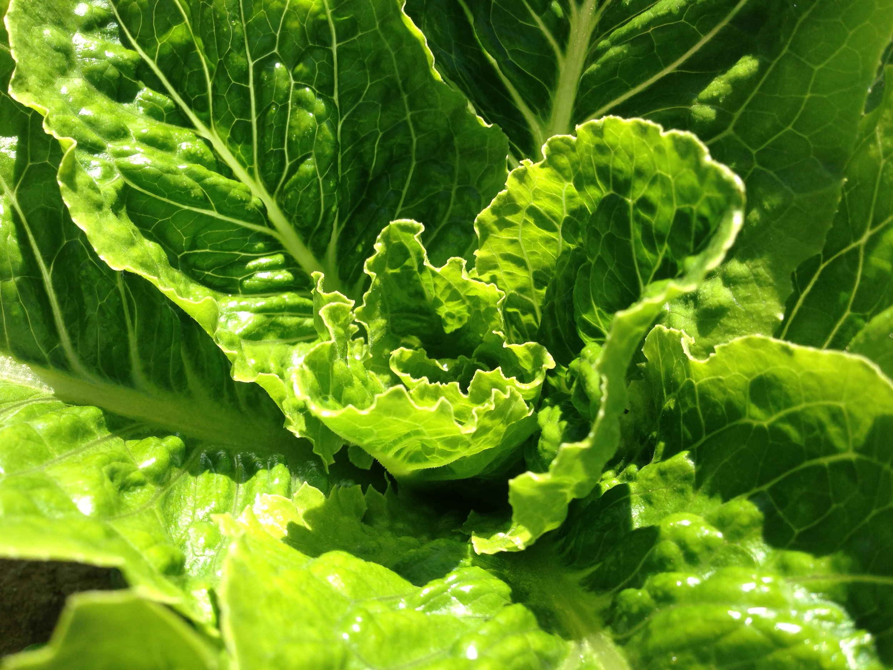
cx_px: 446
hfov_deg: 55.4
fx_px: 851
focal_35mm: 33
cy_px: 335
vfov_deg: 42.9
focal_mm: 4.13
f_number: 2.4
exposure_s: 1/678
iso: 50
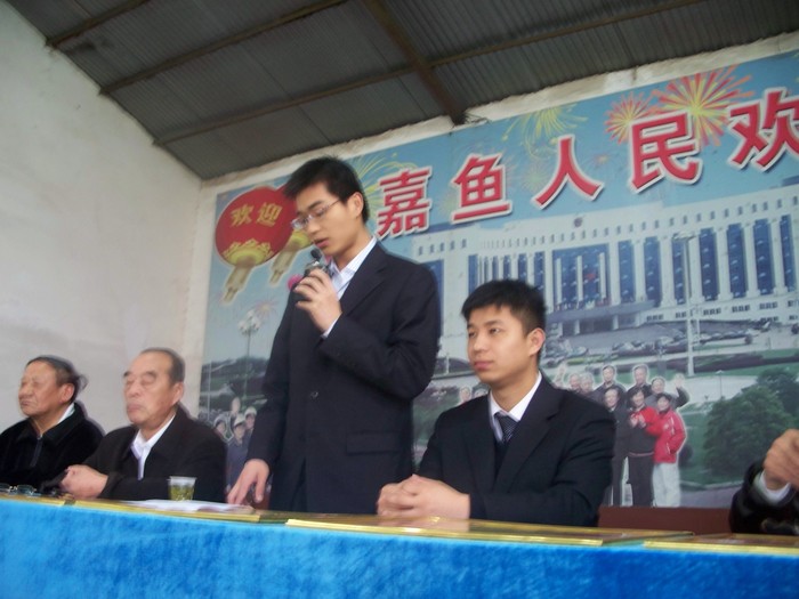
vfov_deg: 38.7
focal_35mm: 37
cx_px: 400
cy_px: 300
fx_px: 854
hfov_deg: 50.1
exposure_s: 1/8
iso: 200
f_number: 2.8
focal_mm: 7.8
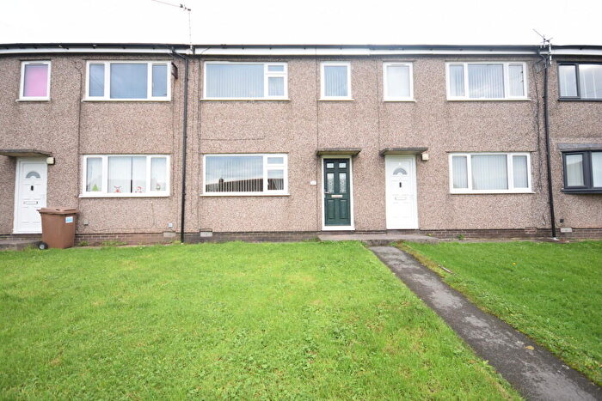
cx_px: 301
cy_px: 200
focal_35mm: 16
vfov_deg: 72.1
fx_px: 276
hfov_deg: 95.0
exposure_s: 1/125
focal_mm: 11
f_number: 5.6
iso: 400
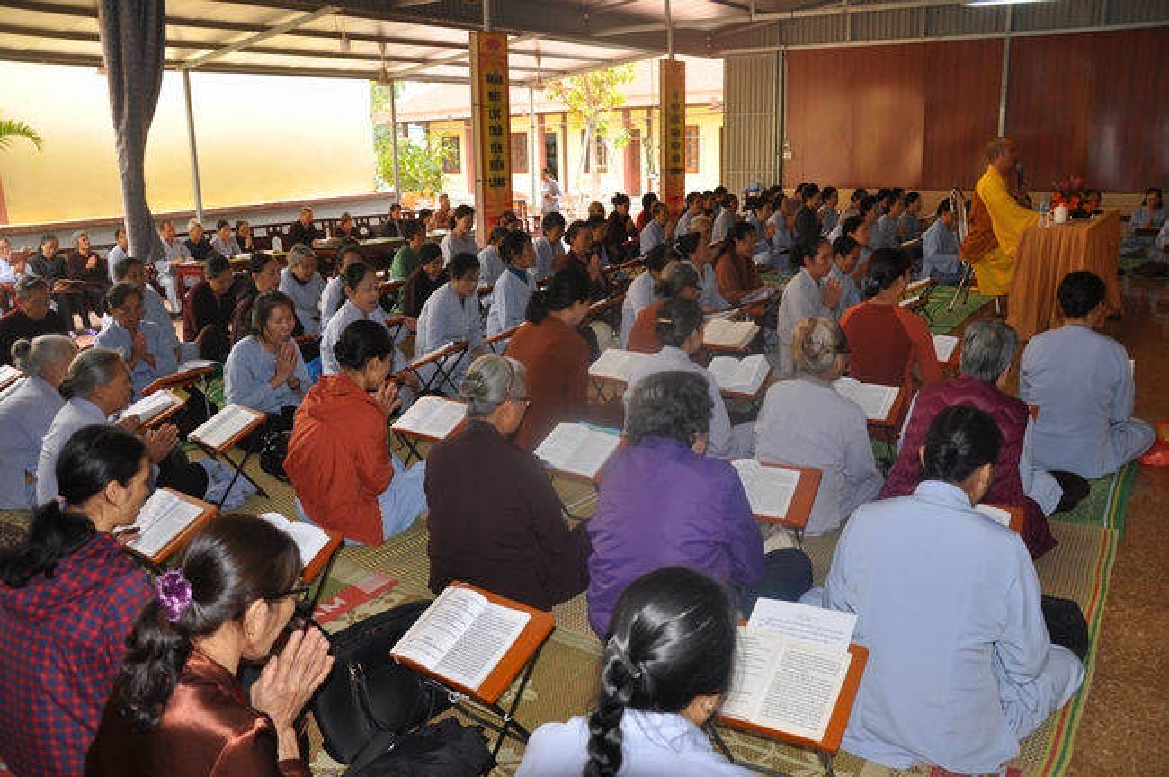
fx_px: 876
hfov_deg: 67.4
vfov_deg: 47.8
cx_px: 584
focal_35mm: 27
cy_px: 388
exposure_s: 1/60
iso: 250
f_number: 3.5
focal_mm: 18
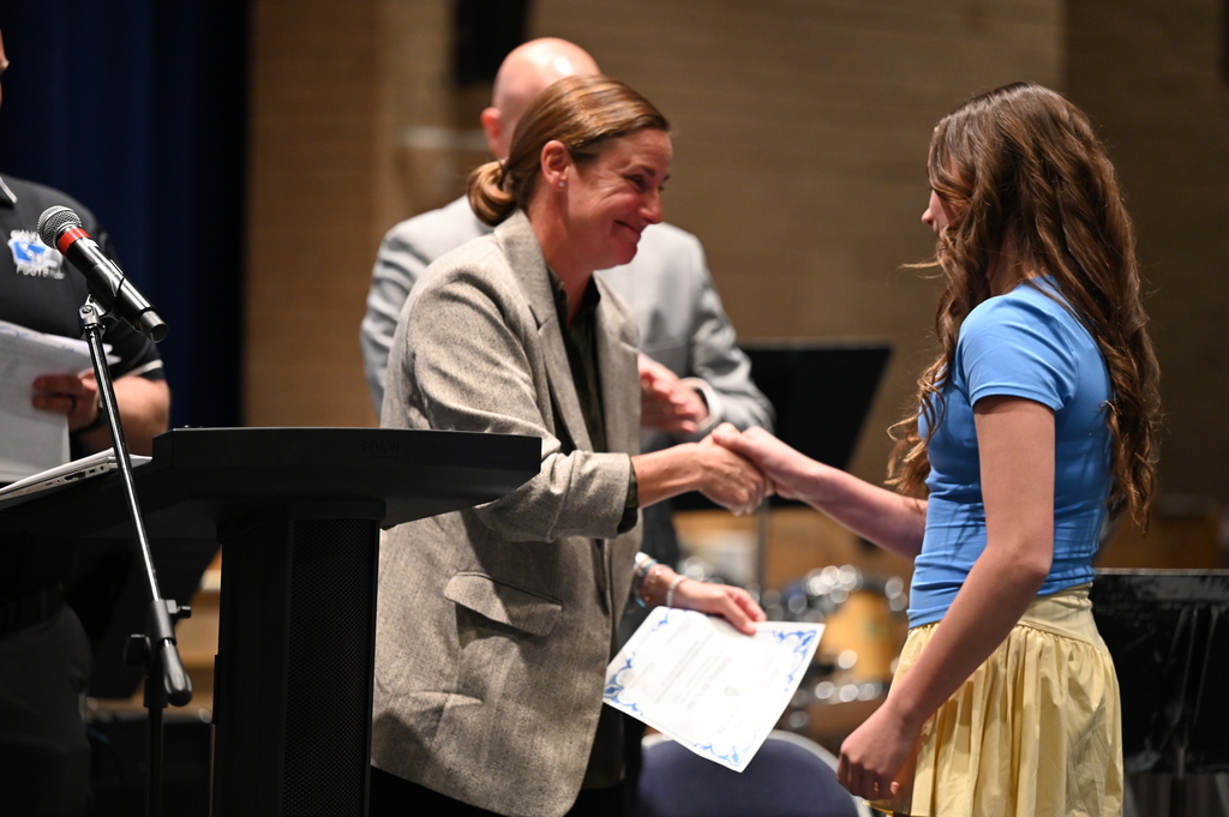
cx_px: 614
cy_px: 408
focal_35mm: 165
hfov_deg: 12.5
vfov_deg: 8.3
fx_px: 5628
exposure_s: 1/250
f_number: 2.8
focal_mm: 165
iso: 3200
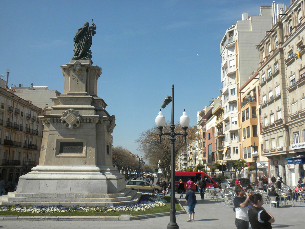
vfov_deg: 38.7
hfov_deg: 50.1
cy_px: 114
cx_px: 152
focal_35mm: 37
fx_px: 326
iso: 64
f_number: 10
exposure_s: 1/137
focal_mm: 6.6
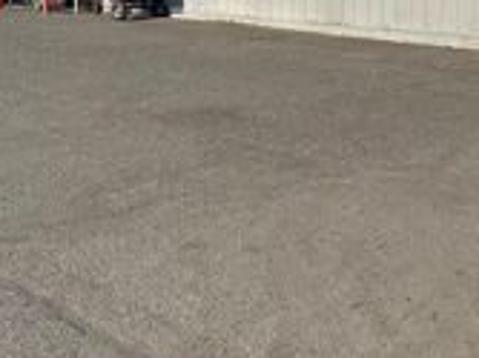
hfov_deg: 25.0
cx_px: 255
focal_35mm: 78
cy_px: 10
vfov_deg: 18.4
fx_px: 1079
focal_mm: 5.7
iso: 50
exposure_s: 1/4630
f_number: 1.5
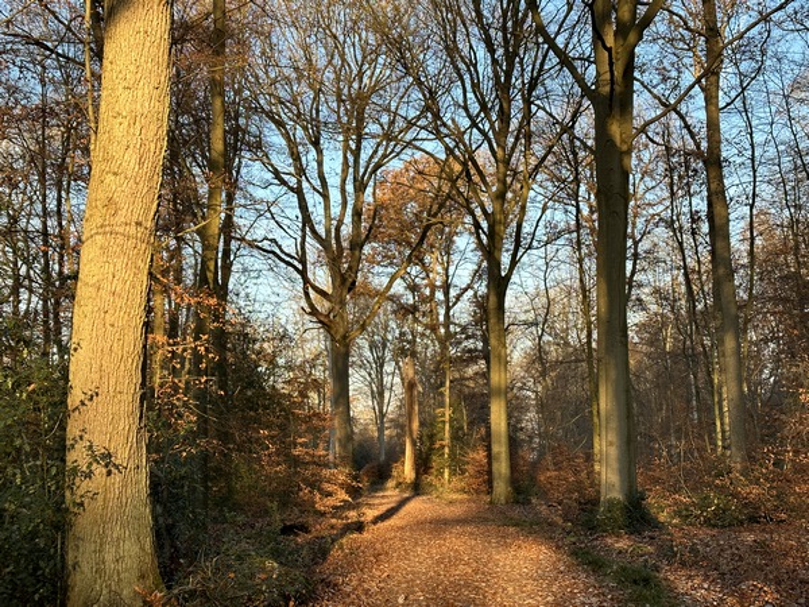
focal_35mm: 48
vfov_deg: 30.3
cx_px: 404
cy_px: 304
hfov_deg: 39.7
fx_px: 1122
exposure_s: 1/615
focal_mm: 6.86
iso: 64
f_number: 1.78
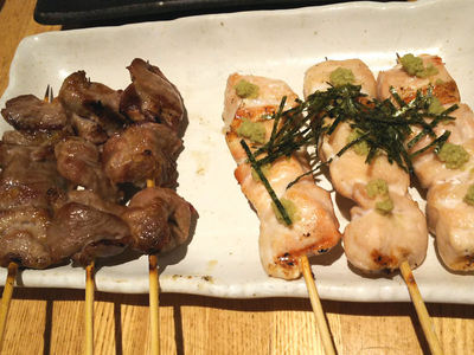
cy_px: 178
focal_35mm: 27
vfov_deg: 51.4
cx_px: 237
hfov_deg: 65.3
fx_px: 370
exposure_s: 1/120
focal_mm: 4.2
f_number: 1.9
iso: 80
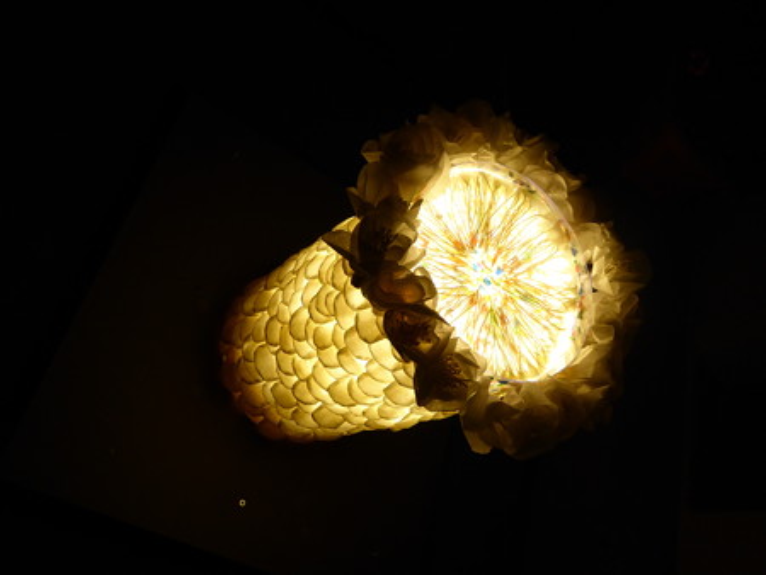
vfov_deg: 43.0
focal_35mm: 33
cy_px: 288
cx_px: 383
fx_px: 731
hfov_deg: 55.3
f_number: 3.6
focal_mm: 5.8
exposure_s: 1/60
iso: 200
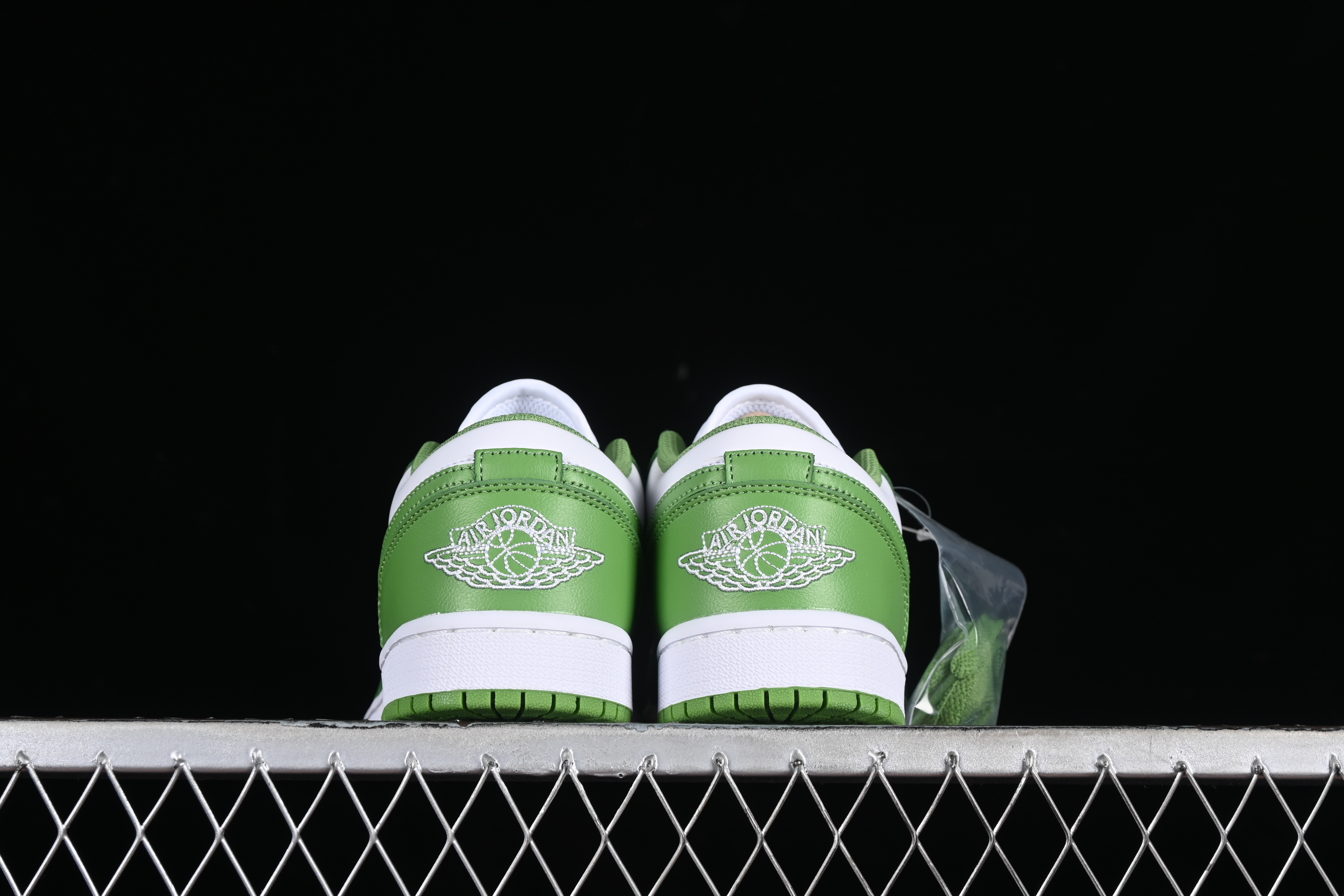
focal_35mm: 75
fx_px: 2800
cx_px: 672
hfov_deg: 27.0
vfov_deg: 18.2
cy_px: 448
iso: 160
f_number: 7.1
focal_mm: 50
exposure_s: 1/80
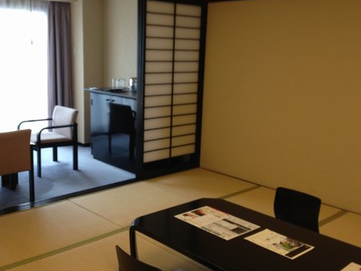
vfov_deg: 32.2
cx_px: 163
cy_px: 132
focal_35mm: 45
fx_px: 469
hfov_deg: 42.0
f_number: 2.4
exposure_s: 1/20
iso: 50
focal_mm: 4.28
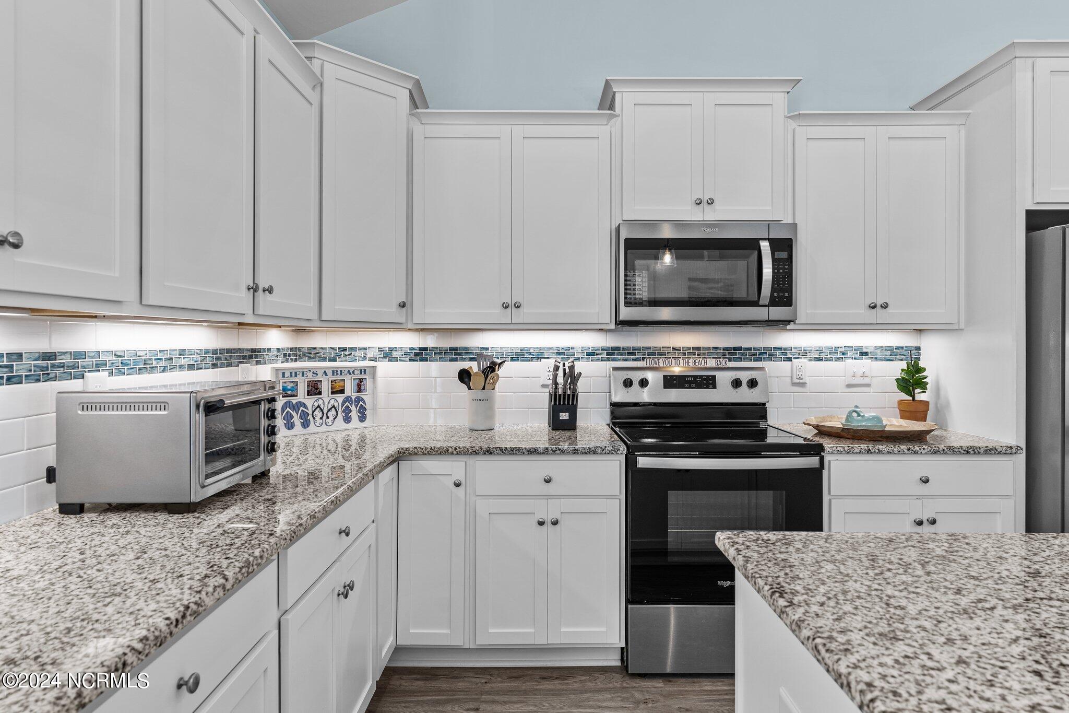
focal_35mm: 20
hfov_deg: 84.0
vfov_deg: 61.9
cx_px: 534
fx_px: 594
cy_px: 356
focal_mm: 20
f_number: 5.6
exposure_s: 1/30
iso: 1000
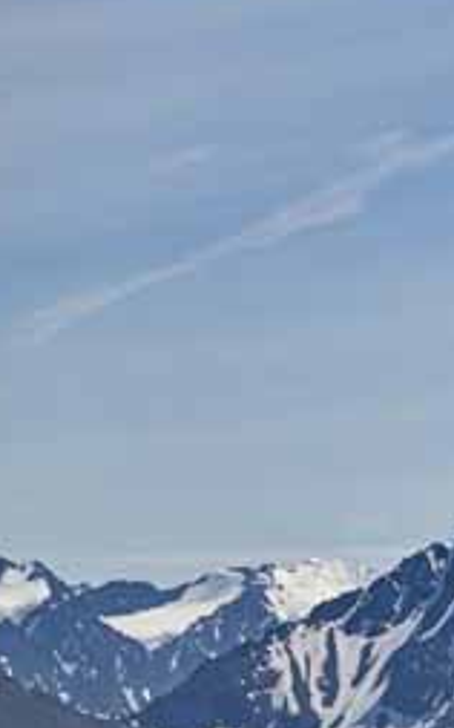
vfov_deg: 5.4
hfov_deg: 3.4
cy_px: 544
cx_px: 1069
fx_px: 7666
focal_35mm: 387
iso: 100
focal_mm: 120
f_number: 6.3
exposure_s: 1/2000
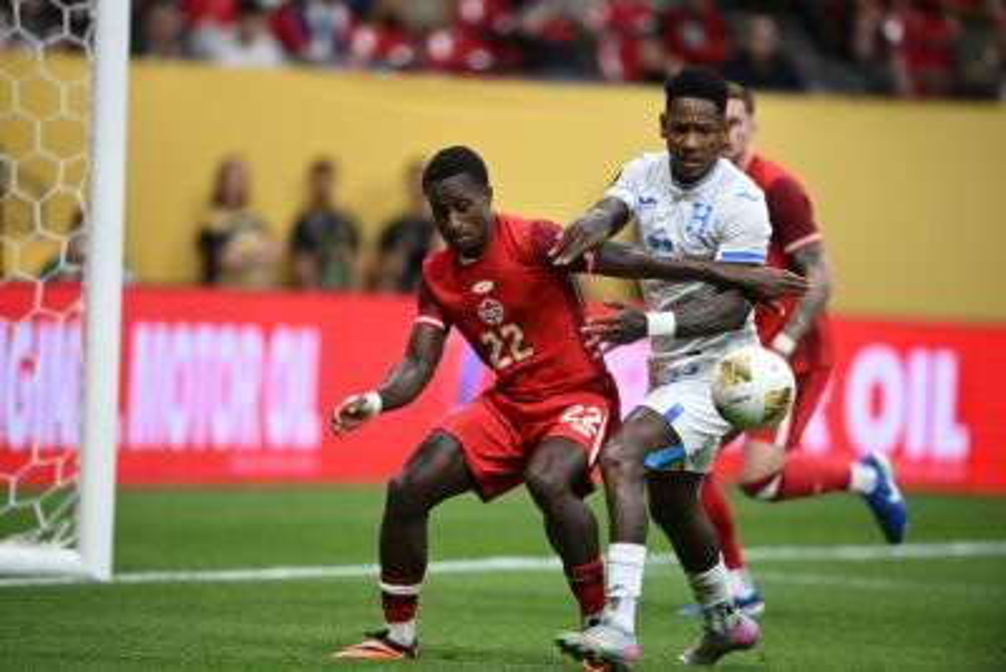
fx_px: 13977
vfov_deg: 2.8
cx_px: 503
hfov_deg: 4.1
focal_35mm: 500
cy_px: 336
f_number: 4
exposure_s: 1/1250
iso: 3200
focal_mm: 500
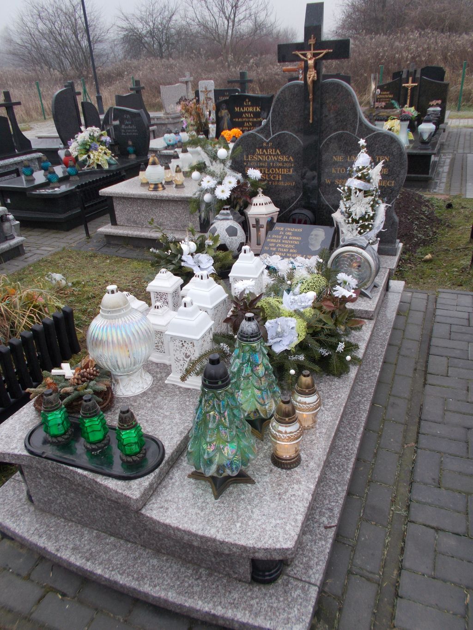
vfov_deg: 67.3
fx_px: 474
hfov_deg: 53.1
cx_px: 236
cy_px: 315
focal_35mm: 26
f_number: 3.2
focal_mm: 4.6
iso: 80
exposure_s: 1/160
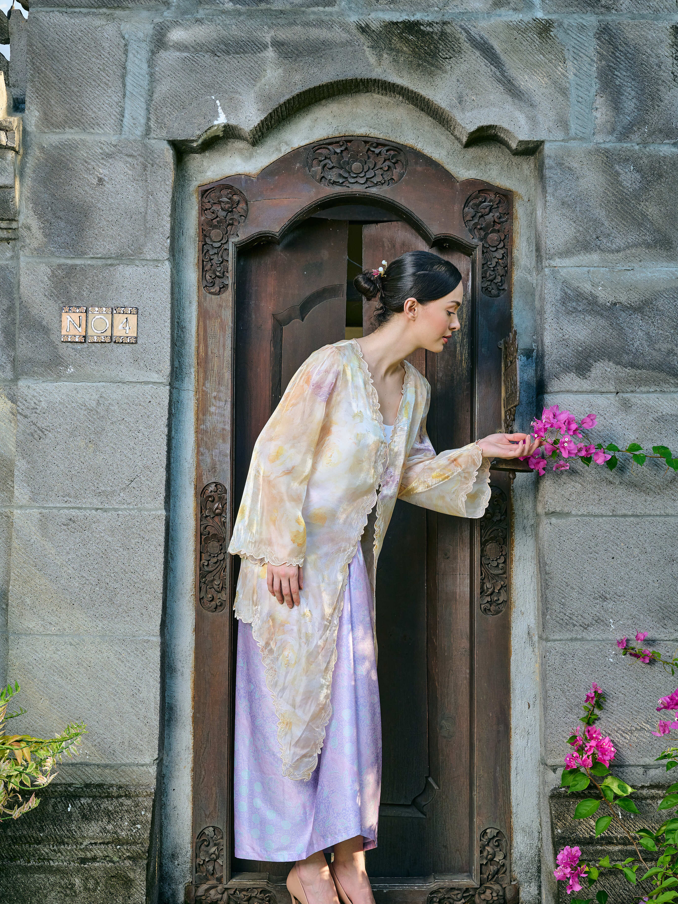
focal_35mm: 50
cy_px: 511
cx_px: 340
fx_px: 1306
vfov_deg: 38.1
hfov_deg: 29.1
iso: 250
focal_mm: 46
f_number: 6.3
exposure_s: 1/160
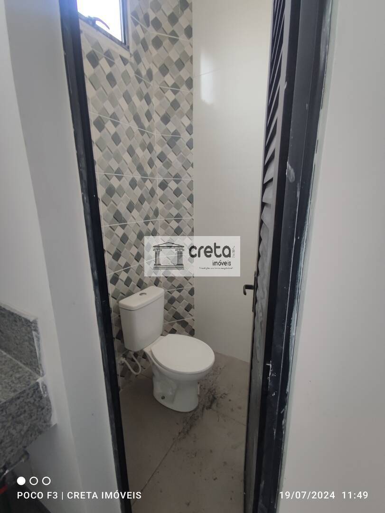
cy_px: 256
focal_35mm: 15
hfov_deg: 81.8
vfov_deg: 98.1
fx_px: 222
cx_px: 192
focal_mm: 1.65
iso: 122
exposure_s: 1/30
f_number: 2.2
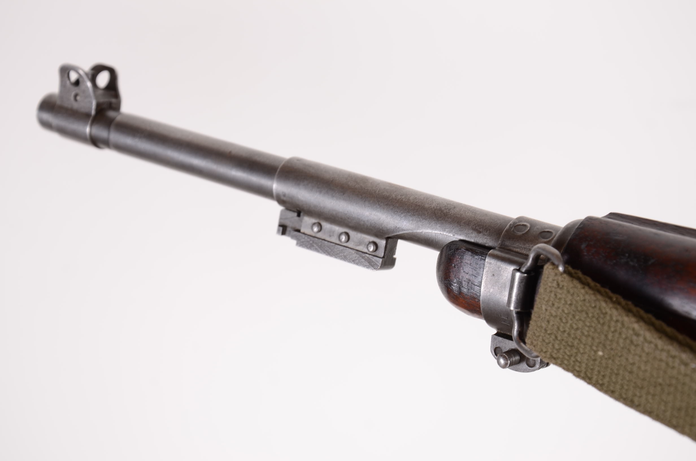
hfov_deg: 20.7
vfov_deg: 13.8
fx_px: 1910
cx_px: 348
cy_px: 230
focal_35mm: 99
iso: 100
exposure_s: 1/100
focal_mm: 66
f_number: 8
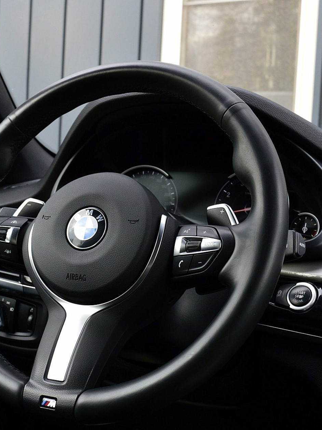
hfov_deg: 25.4
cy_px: 218
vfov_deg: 33.8
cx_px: 94
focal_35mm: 57
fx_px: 707
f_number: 8
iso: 560
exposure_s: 1/60
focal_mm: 26
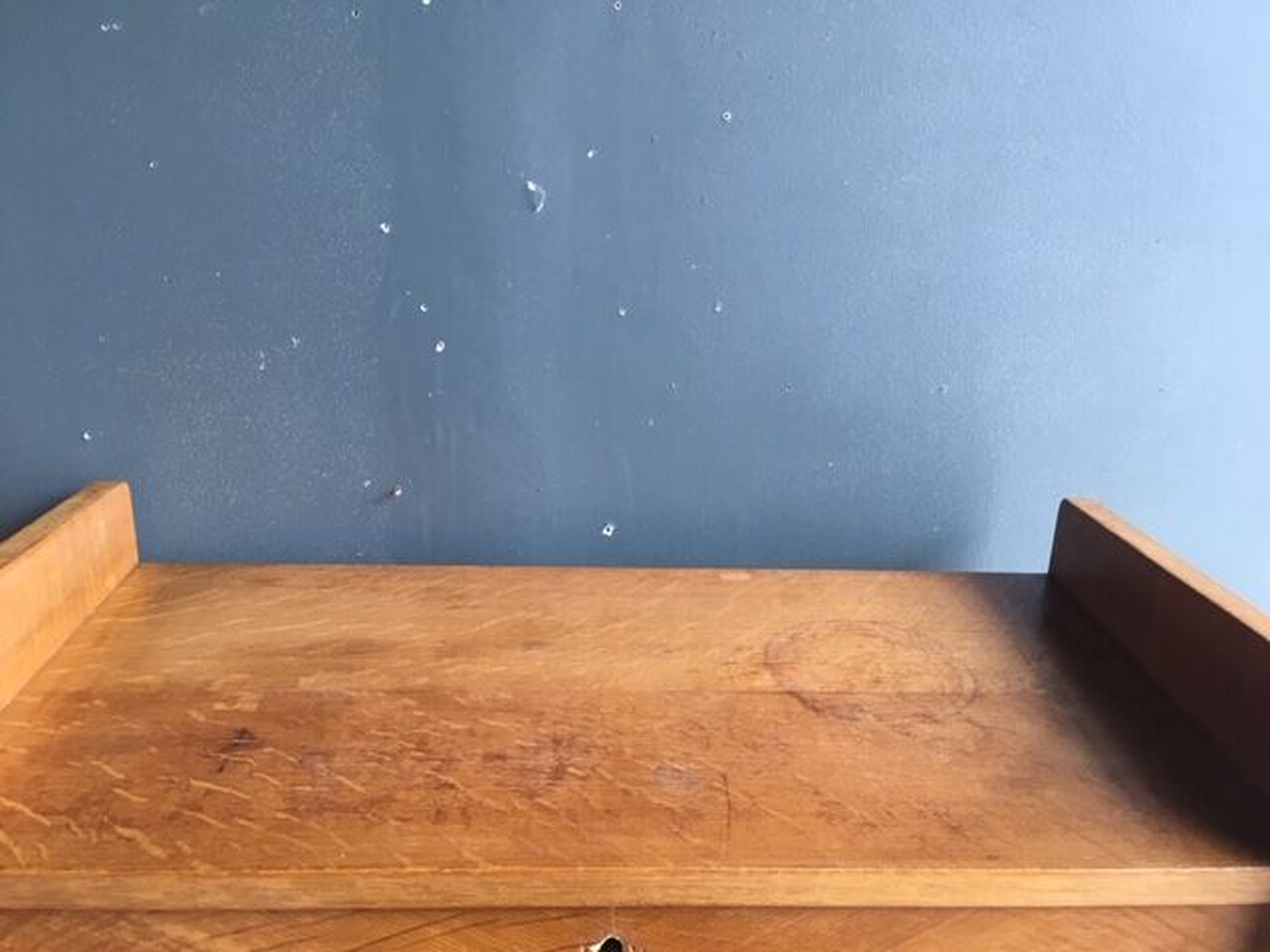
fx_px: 1064
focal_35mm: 29
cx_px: 635
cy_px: 476
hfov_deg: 61.7
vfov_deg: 48.2
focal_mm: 4.15
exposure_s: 1/33
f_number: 2.2
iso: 80
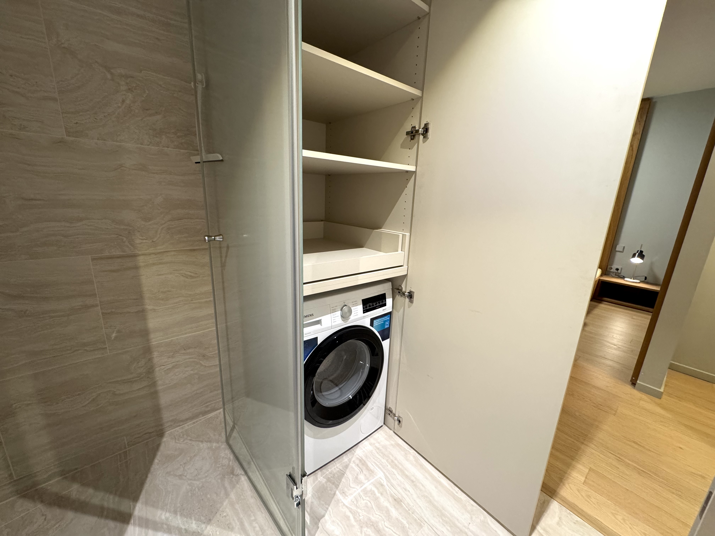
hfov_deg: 102.1
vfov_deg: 85.7
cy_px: 268
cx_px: 358
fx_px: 289
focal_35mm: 14
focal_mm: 2.22
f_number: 2.2
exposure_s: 1/50
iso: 250
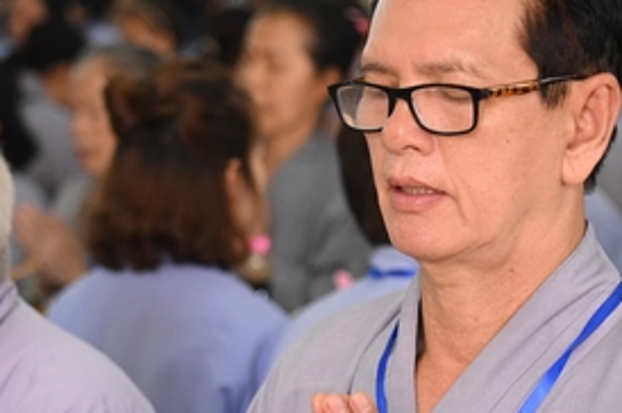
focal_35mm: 178
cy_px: 295
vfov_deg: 7.7
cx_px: 207
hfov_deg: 11.5
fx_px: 3072
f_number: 4
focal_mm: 75
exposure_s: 1/200
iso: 2500
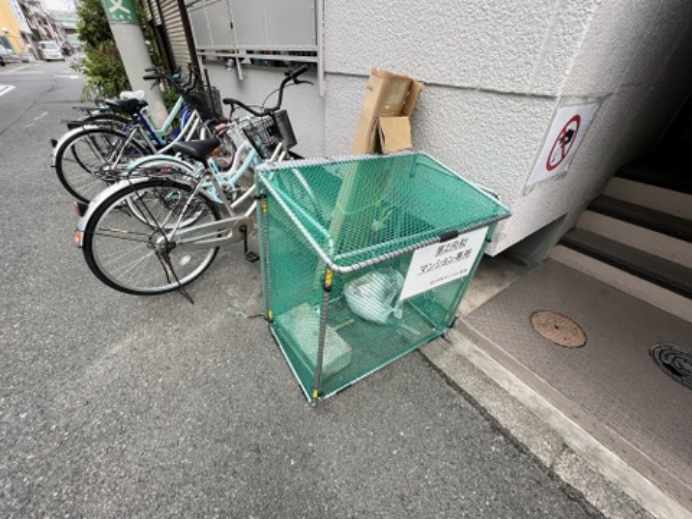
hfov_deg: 106.2
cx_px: 346
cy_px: 260
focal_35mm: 13
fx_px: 260
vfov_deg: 89.9
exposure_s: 1/330
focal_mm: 1.57
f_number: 1.8
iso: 32
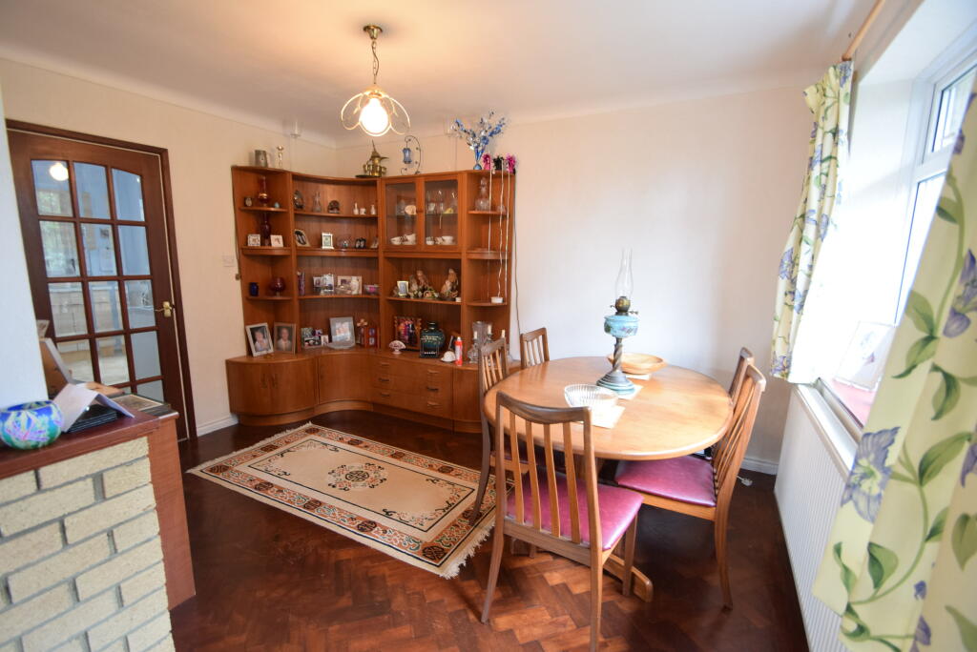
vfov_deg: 77.4
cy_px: 326
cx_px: 488
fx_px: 407
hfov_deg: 100.4
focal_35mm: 15
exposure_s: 1/30
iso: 800
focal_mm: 10
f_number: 3.5
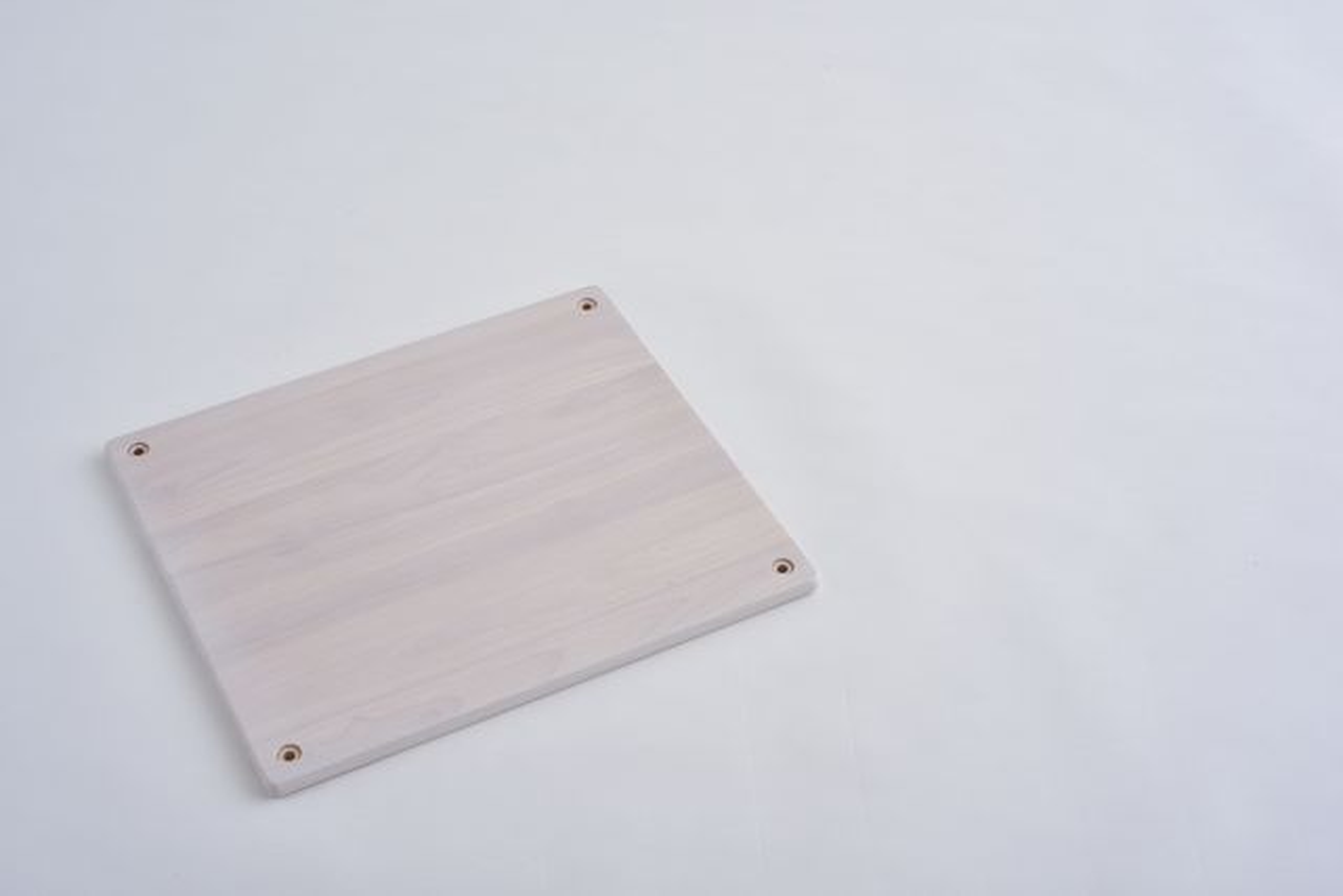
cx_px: 672
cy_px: 448
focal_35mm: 60
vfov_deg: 22.6
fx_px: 2239
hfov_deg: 33.4
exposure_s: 1/125
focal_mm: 60
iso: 200
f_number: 16
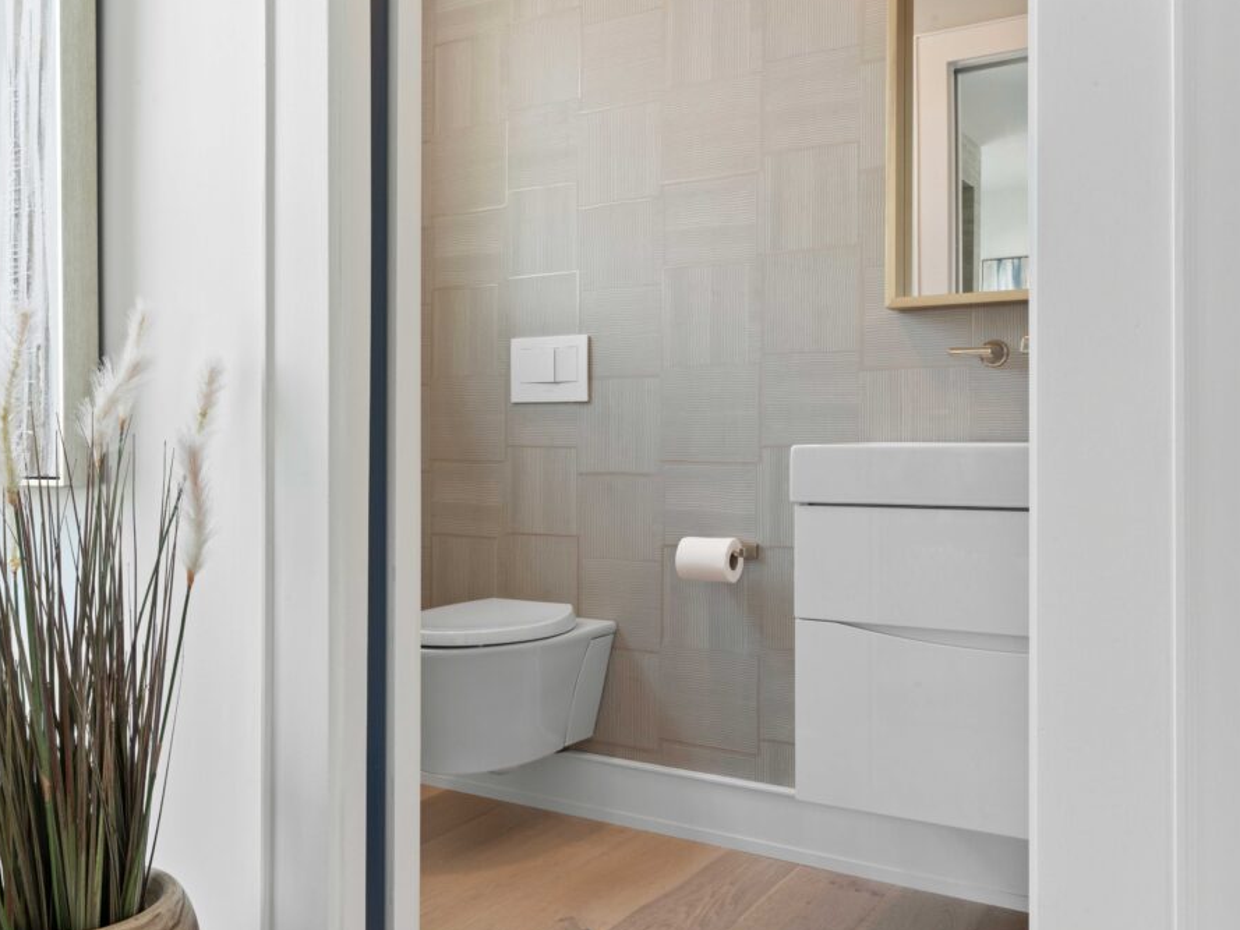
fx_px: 1111
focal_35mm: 31
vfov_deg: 45.5
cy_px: 466
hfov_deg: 58.3
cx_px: 565
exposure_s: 1/10
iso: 1000
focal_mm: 28
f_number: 18
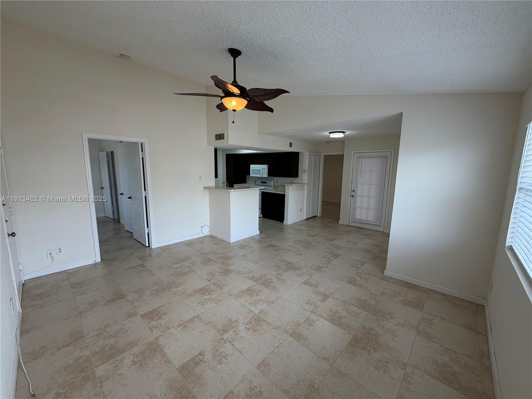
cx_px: 266
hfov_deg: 102.1
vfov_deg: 85.7
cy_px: 200
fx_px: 215
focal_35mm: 14
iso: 100
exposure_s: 1/120
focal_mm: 2.22
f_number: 2.2
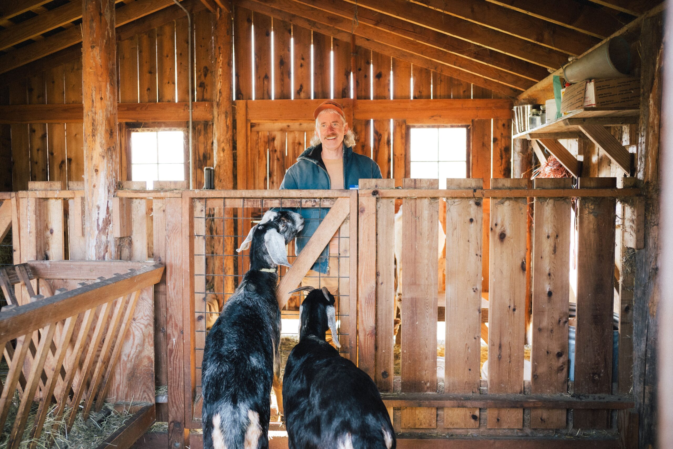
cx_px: 336
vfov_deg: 37.9
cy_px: 224
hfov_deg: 54.4
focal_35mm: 35
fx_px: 654
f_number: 1.4
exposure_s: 1/250
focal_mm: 35
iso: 1600
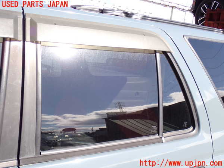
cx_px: 112
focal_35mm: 47
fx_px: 304
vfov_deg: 30.9
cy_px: 84
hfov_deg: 40.4
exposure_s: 1/250
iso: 100
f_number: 4.5
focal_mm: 8.4
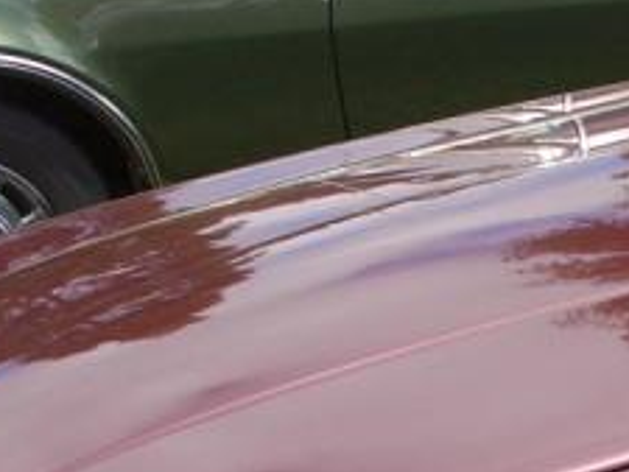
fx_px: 2727
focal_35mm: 150
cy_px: 436
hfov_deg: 12.0
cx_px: 1171
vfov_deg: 9.8
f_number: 4.5
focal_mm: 7.1
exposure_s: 1/500
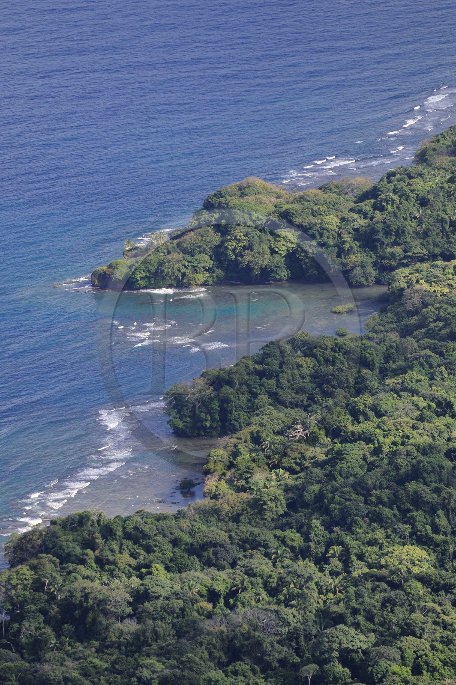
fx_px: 3806
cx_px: 228
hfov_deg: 6.9
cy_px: 342
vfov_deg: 10.3
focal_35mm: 200
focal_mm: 200
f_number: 4
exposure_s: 1/1250
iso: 200
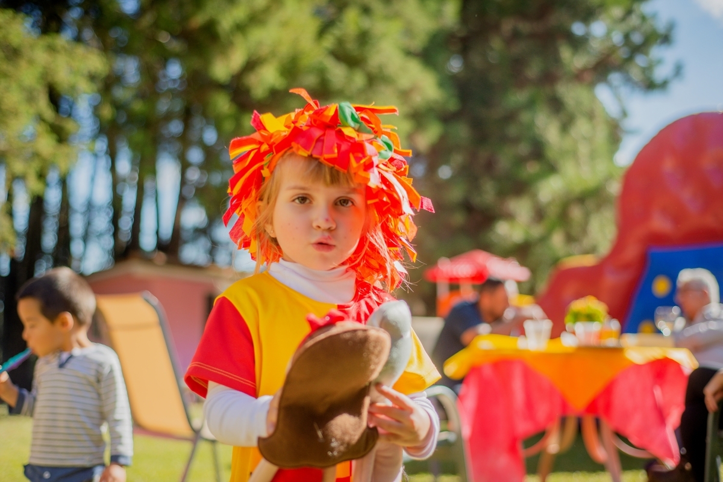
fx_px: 1004
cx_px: 362
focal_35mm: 50
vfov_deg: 27.0
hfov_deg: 39.6
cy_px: 241
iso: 100
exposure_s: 1/1600
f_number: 2.8
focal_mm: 50
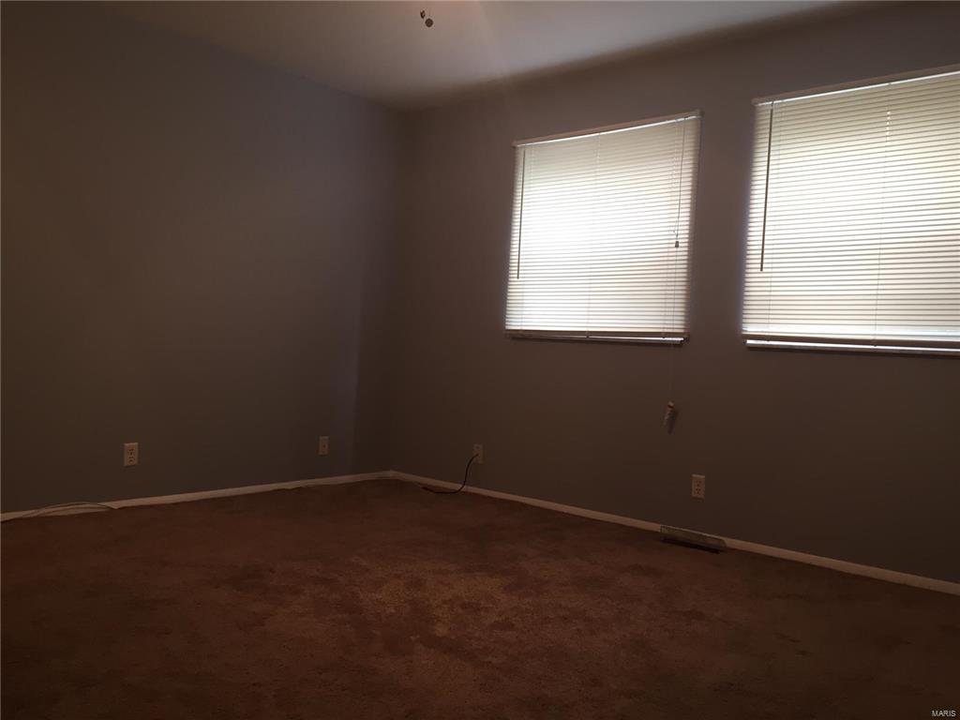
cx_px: 480
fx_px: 804
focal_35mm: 29
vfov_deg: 48.2
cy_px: 360
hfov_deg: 61.7
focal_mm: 4.15
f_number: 2.2
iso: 64
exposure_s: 1/30
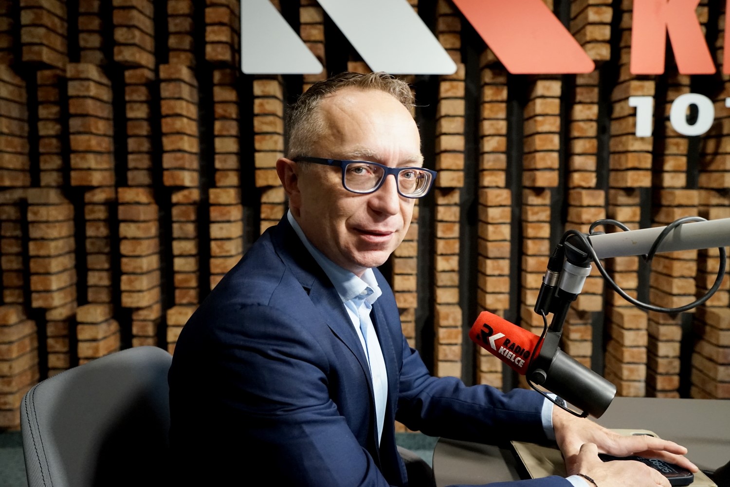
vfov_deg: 46.4
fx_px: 568
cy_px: 244
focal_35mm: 28
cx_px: 365
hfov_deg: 65.5
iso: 4000
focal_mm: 28
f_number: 4
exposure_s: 1/160
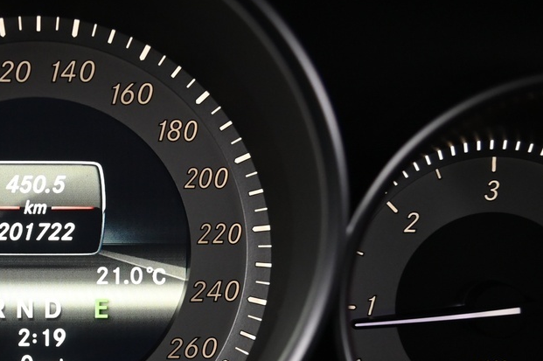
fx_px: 1733
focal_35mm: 115
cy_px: 323
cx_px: 20
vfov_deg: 11.8
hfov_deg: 17.5
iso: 2000
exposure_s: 1/50
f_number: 4
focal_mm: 44
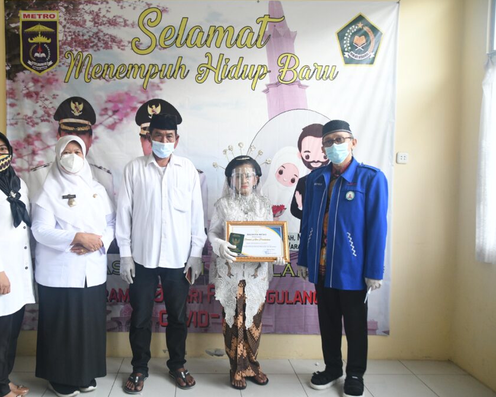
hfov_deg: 56.7
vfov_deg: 47.1
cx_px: 198
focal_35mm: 31
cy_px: 201
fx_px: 455
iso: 1000
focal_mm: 18
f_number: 3.5
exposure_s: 1/100
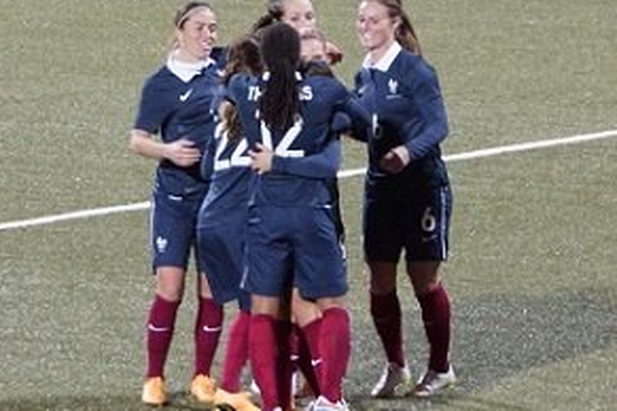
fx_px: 6358
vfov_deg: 3.7
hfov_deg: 5.6
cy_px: 234
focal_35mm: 371
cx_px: 261
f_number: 5
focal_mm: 180
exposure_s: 1/250
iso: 1600
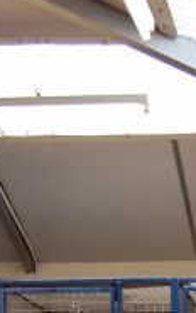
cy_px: 585
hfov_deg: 7.9
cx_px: 258
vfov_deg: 11.6
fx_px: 1407
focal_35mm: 165
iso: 400
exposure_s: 1/100
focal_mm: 26
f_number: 5
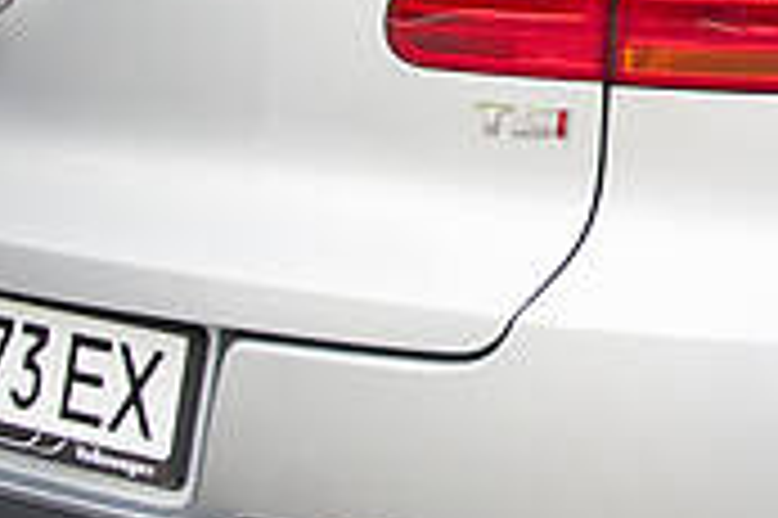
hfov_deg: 13.1
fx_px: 3303
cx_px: 890
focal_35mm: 153
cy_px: 47
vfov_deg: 8.9
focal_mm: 22
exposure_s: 1/320
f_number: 5.6
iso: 100
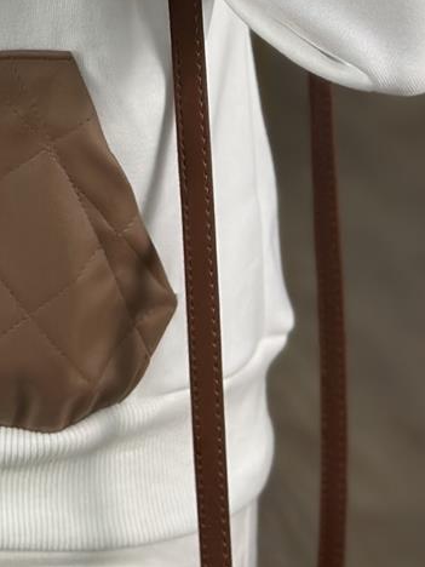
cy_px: -166
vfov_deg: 11.7
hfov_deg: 8.7
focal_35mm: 164
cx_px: -291
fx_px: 2685
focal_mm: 6.86
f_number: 1.78
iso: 80
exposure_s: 1/320
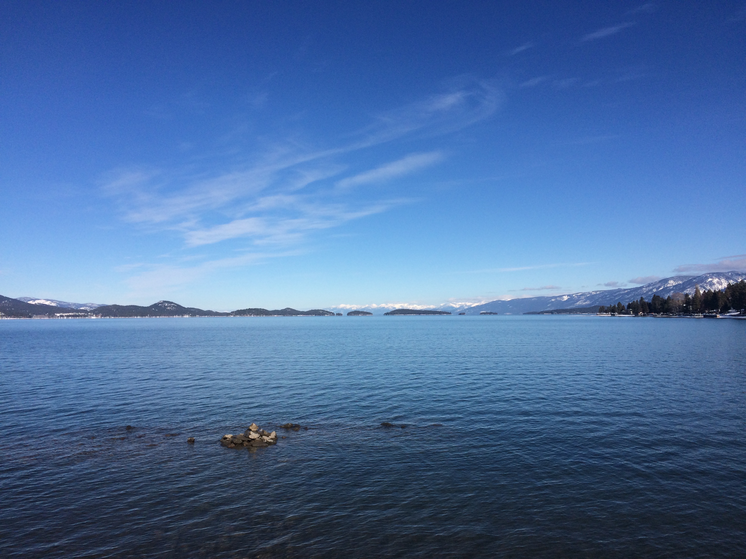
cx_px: 373
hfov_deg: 61.7
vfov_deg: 48.2
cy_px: 280
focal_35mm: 29
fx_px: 625
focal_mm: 4.15
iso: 32
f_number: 2.2
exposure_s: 1/4115
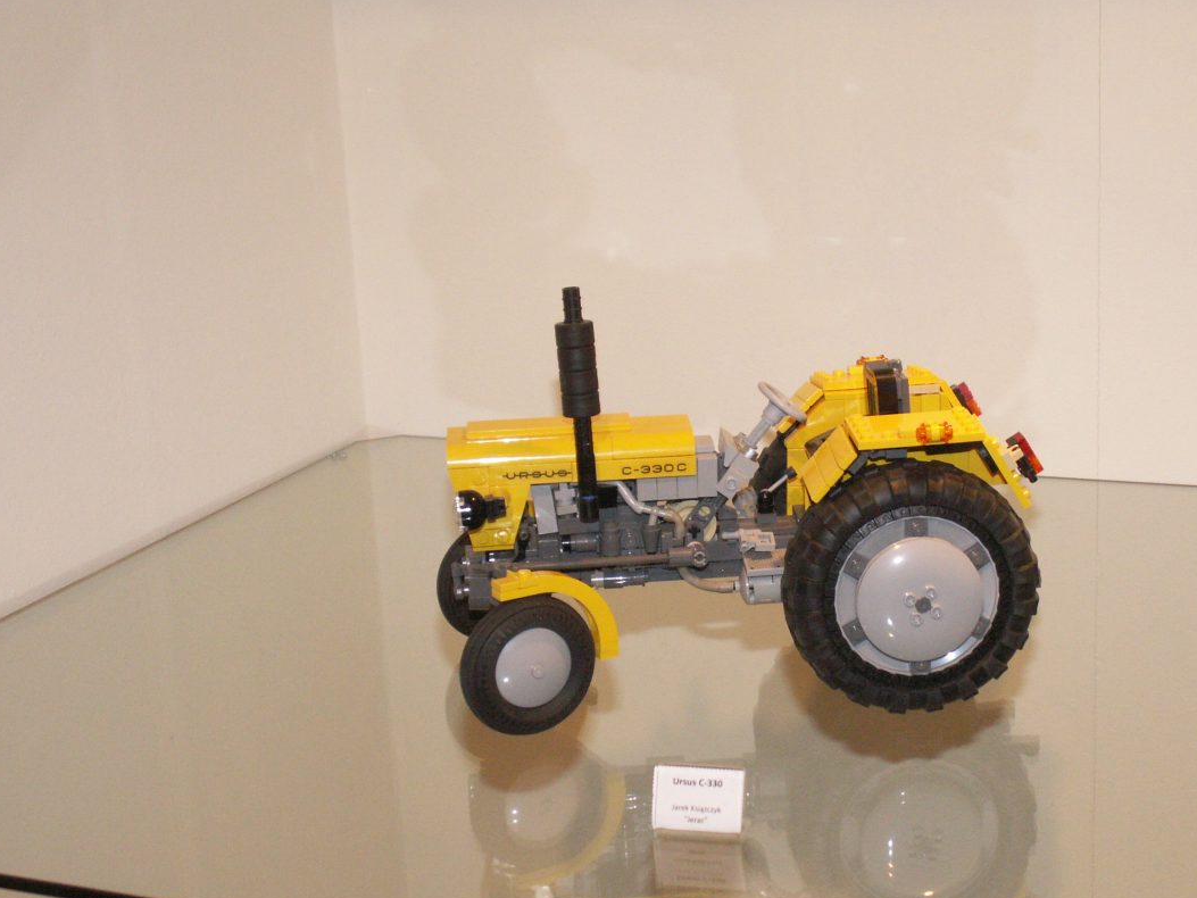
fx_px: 2144
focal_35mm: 62
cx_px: 698
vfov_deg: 23.6
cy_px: 505
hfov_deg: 31.1
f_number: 3.2
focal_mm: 8.43
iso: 160
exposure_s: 1/60
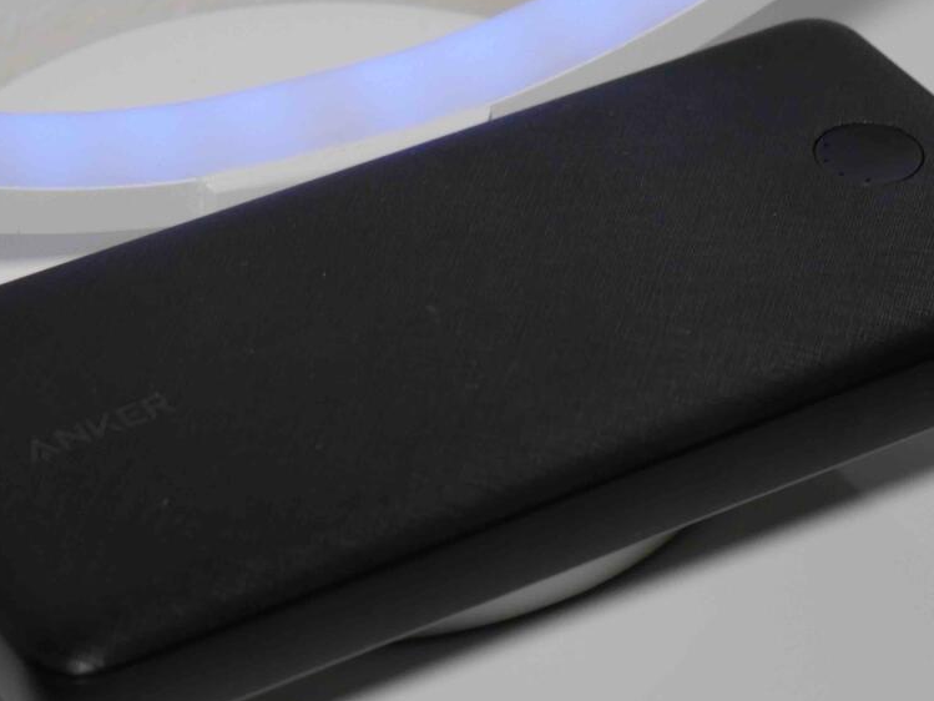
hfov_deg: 12.6
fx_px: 4237
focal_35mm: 157
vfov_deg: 9.5
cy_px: 299
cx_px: 475
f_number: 5.6
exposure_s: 1/125
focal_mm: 49
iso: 1000
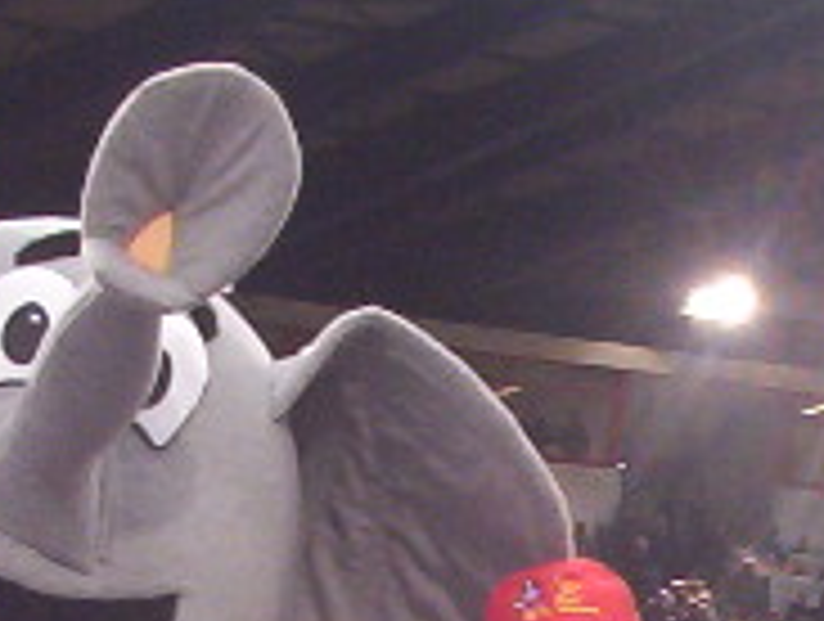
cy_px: 1022
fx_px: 4150
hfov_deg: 11.3
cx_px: 621
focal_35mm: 174
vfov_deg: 8.3
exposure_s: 1/36.2
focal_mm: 6
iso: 140
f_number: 4.5
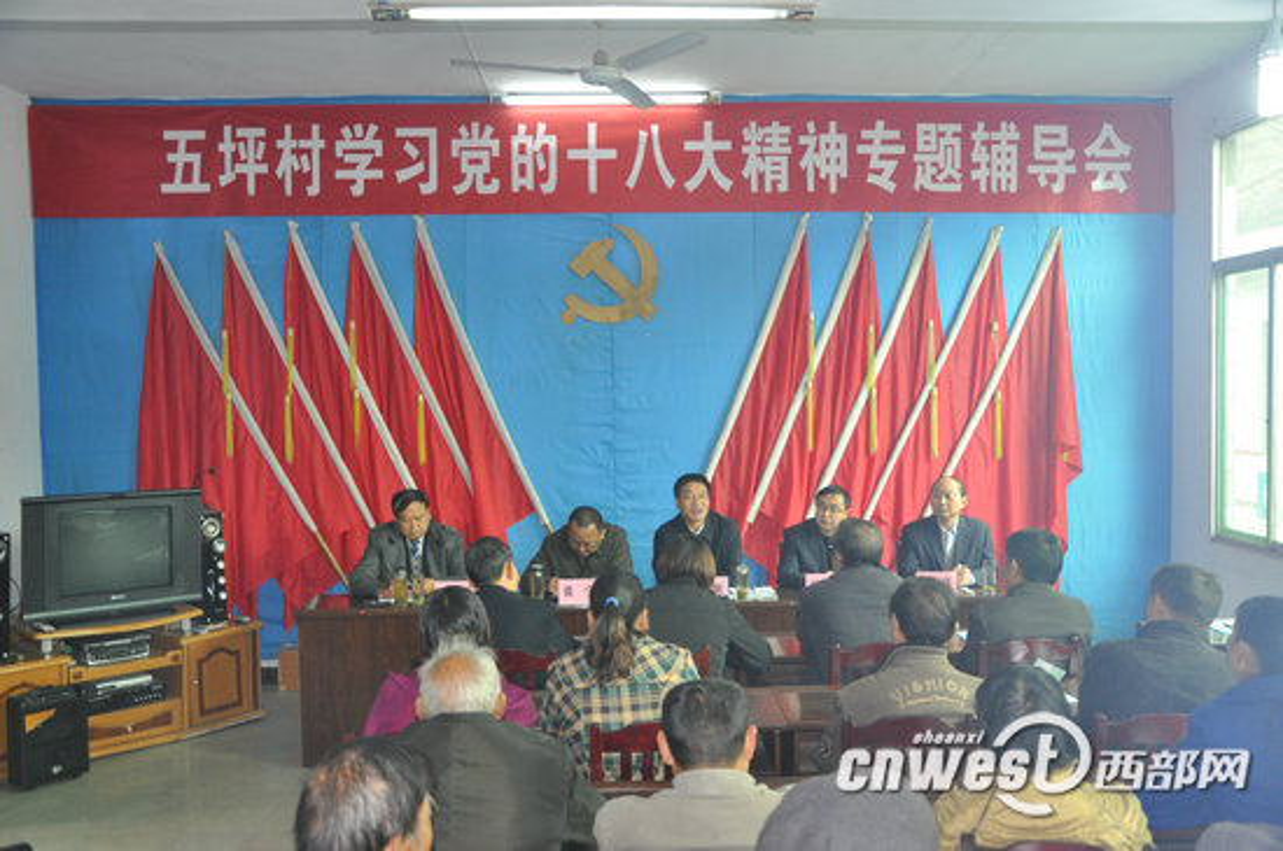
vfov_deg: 39.9
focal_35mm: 33
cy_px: 426
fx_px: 1174
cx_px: 642
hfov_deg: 57.3
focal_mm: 22
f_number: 3.8
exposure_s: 1/60
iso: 800
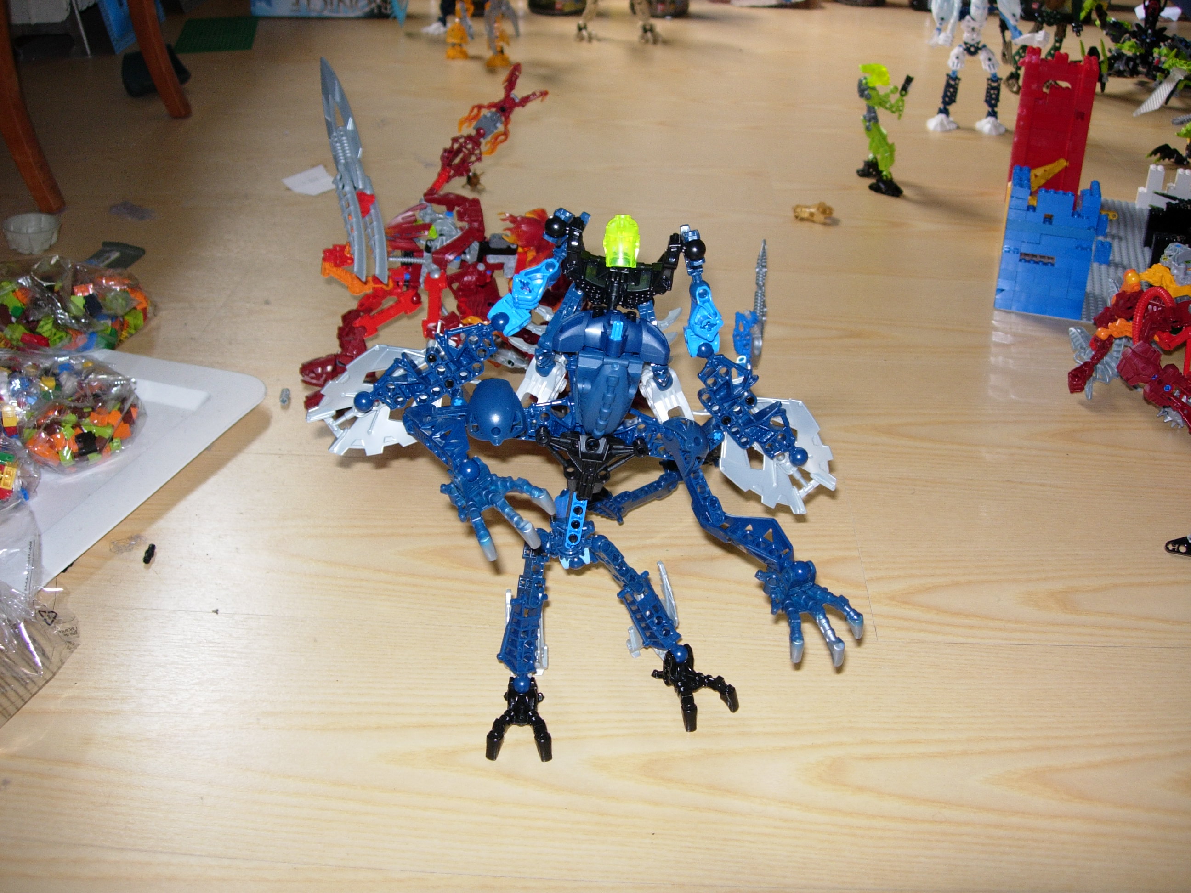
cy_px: 446
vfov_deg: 37.7
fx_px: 1307
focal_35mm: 38
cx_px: 596
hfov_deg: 49.0
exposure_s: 1/32
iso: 79
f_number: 2.8
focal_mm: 7.8
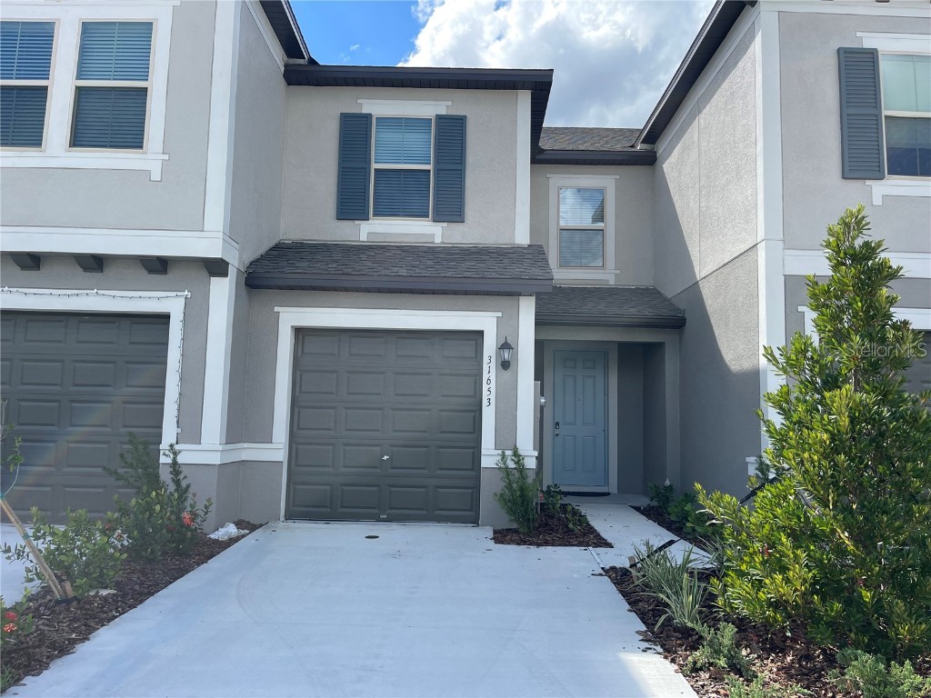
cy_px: 349
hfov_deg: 67.3
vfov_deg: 53.1
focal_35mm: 26
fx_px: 699
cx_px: 466
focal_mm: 5.1
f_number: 1.6
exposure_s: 1/1821
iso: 32
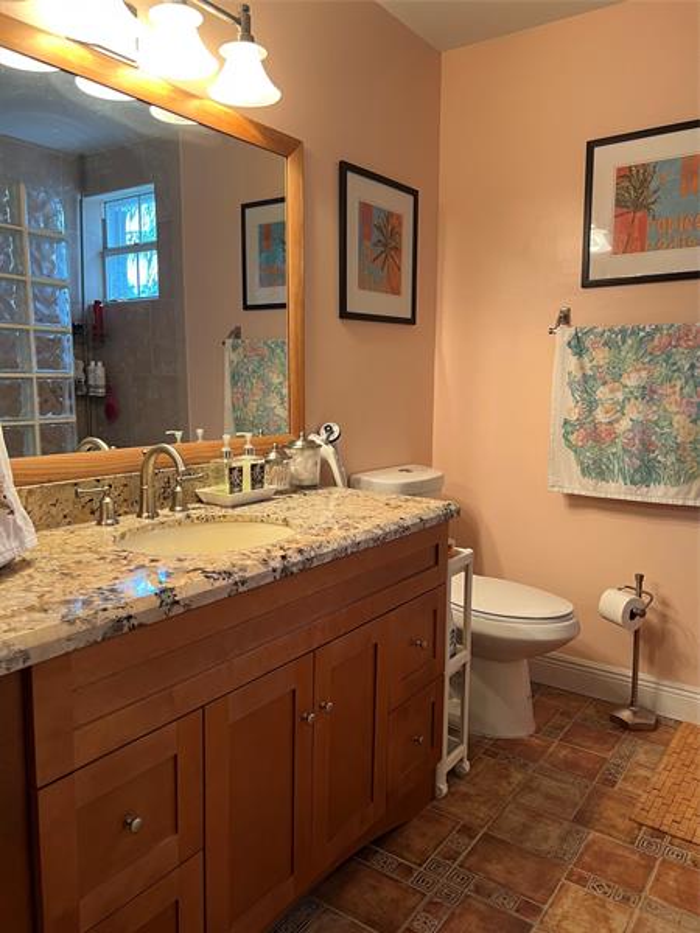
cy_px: 466
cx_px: 350
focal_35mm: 26
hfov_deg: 53.1
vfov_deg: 67.3
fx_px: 701
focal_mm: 5.7
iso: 100
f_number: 1.5
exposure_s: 1/60
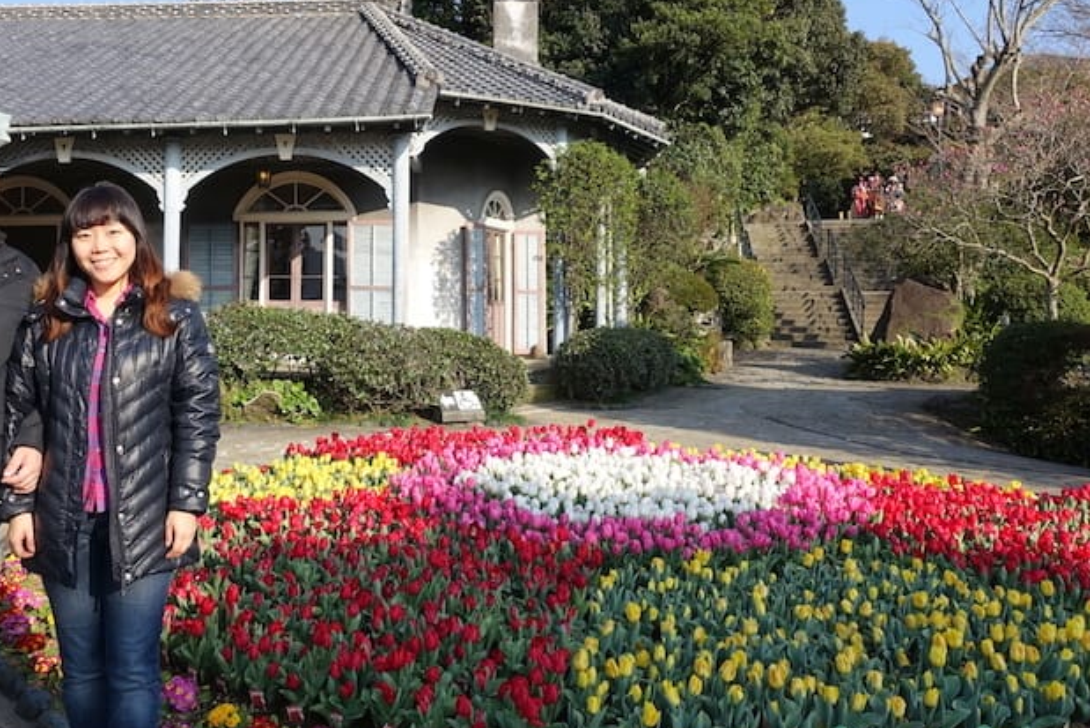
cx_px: 416
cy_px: 291
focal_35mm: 31
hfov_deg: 59.6
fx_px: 939
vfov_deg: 42.1
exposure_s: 1/320
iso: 125
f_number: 5.6
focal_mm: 8.8
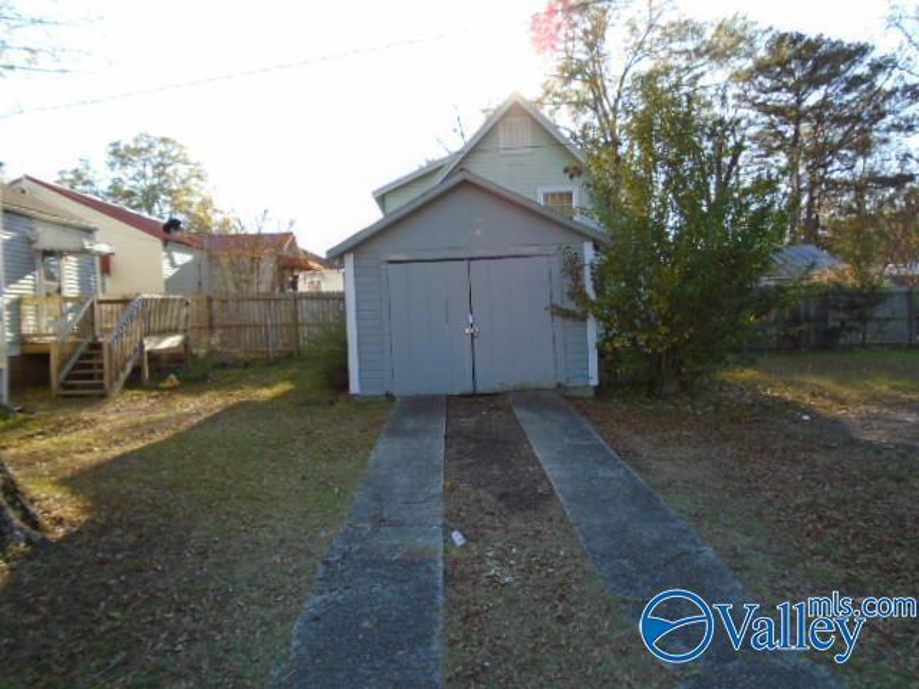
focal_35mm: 26
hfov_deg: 67.3
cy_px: 344
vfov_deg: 53.1
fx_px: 690
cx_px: 460
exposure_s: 1/250
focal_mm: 4.6
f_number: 3.2
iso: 100
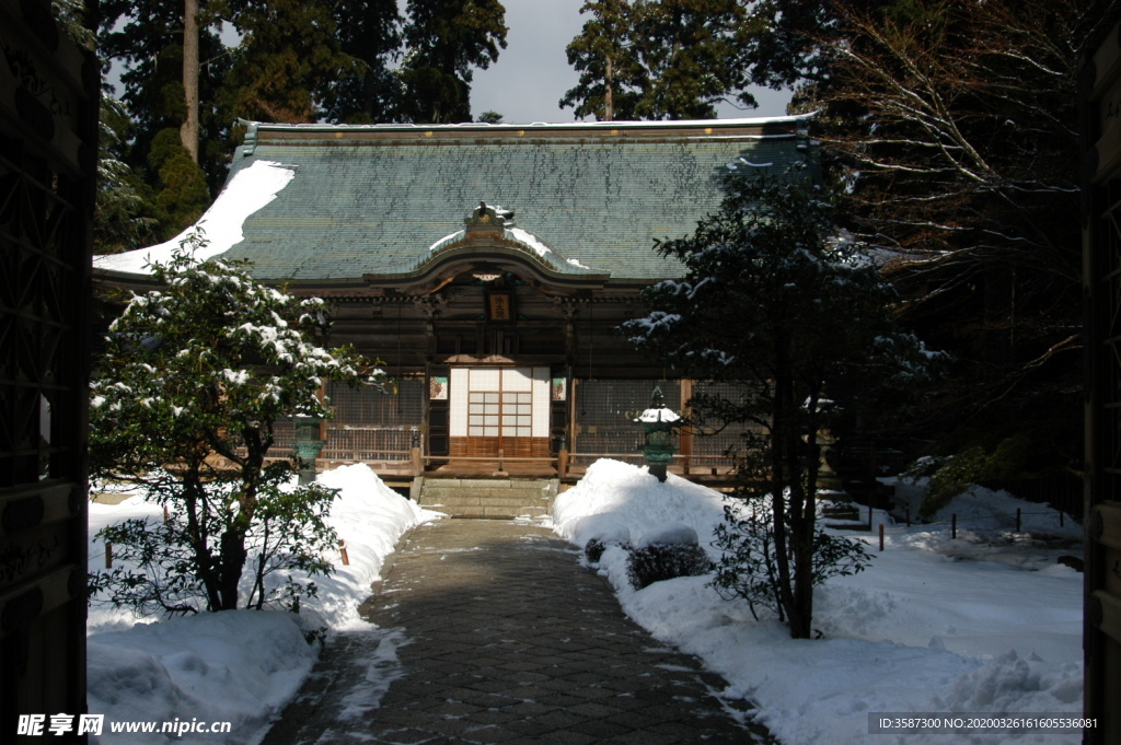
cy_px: 372
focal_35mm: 36
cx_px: 560
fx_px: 1120
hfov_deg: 53.2
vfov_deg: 36.8
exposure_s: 1/320
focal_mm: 24
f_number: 10
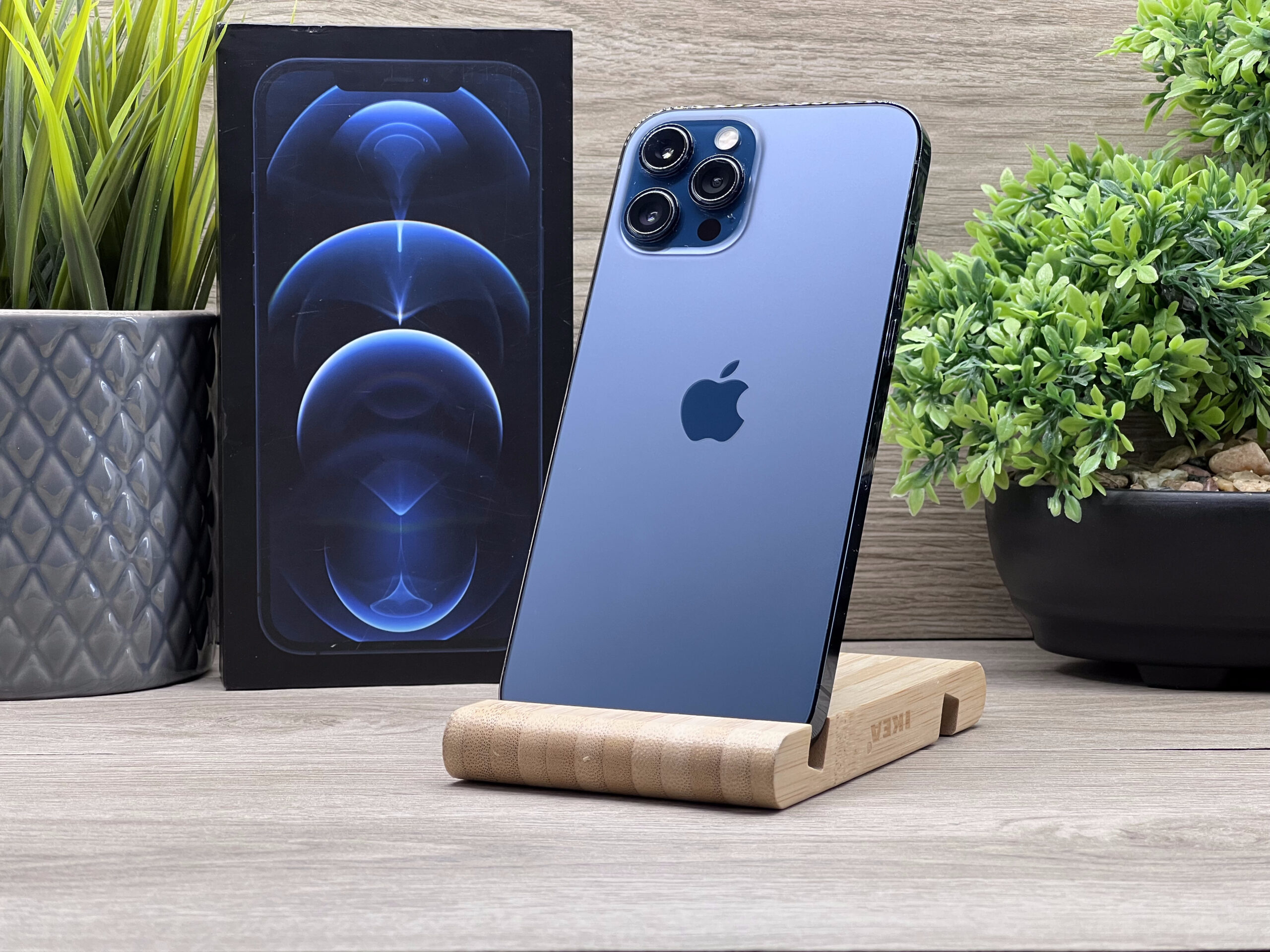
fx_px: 2825
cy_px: 476
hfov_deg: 25.3
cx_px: 635
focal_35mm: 77
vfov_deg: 19.1
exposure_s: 1/100
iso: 125
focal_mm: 9
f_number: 2.8
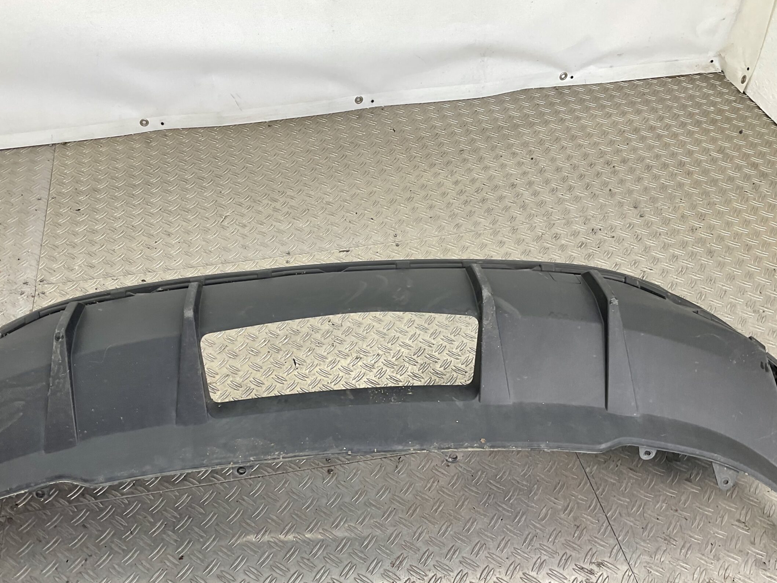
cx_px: 334
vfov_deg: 40.6
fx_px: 786
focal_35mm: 35
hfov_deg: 52.5
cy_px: 337
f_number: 1.8
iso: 25
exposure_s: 1/120
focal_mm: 3
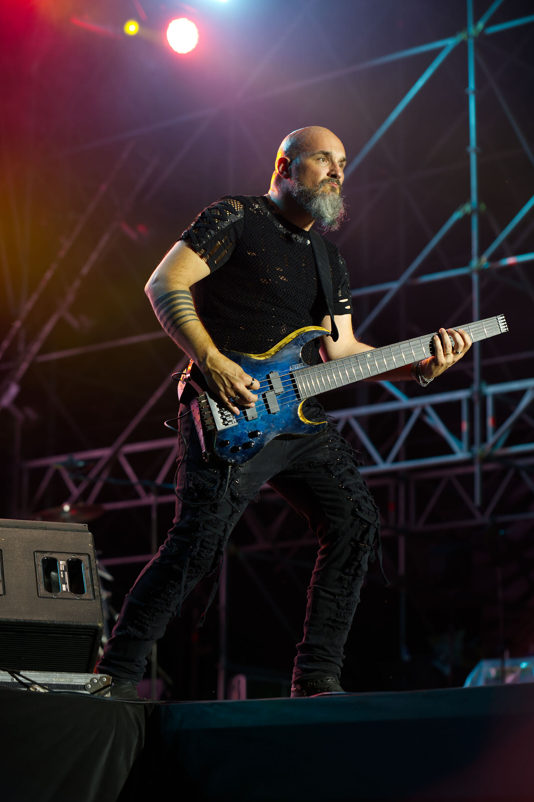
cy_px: 401
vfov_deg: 22.1
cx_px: 267
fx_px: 2048
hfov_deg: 14.9
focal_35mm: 92
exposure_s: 1/250
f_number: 3.2
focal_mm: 92
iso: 1000
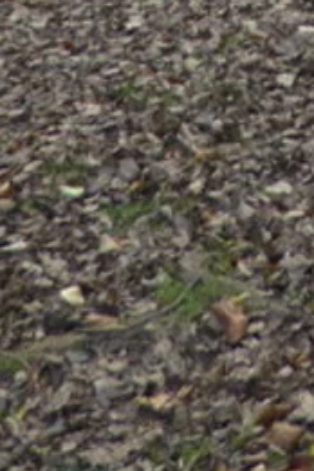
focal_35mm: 149
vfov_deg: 12.2
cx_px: 439
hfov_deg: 9.0
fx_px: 1949
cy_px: -476
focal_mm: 4.7
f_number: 3.4
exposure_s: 1/160
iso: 80
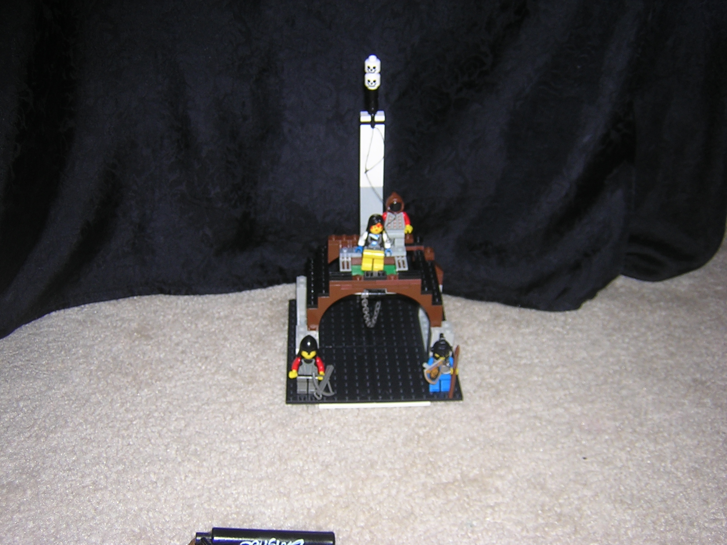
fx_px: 840
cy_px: 272
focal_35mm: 40
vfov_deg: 36.0
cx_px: 364
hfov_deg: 46.8
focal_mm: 5.2
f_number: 2.7
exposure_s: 1/60.1
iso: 100
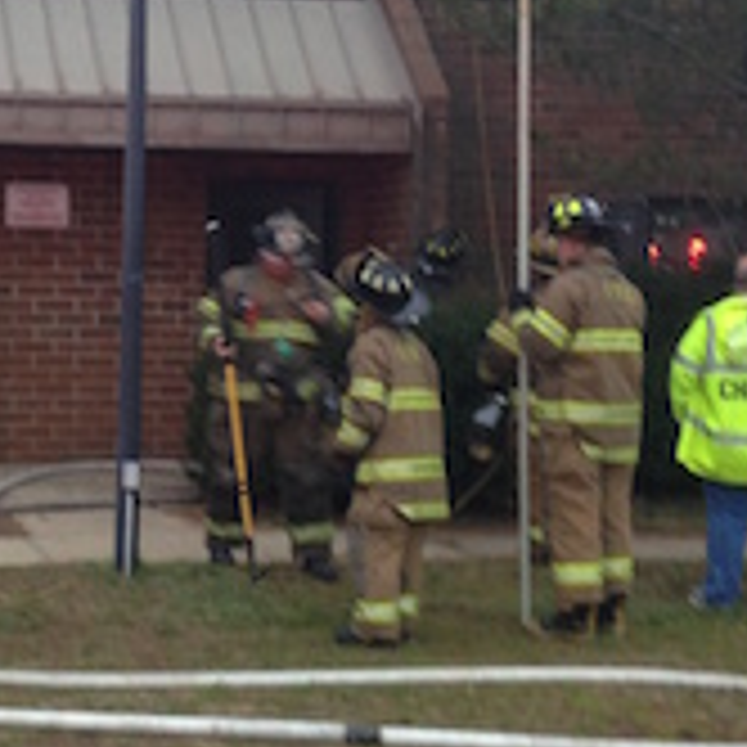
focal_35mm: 88
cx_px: 68
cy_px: 281
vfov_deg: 19.7
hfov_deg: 19.4
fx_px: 2148
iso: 64
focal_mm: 4.12
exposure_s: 1/20
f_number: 2.4
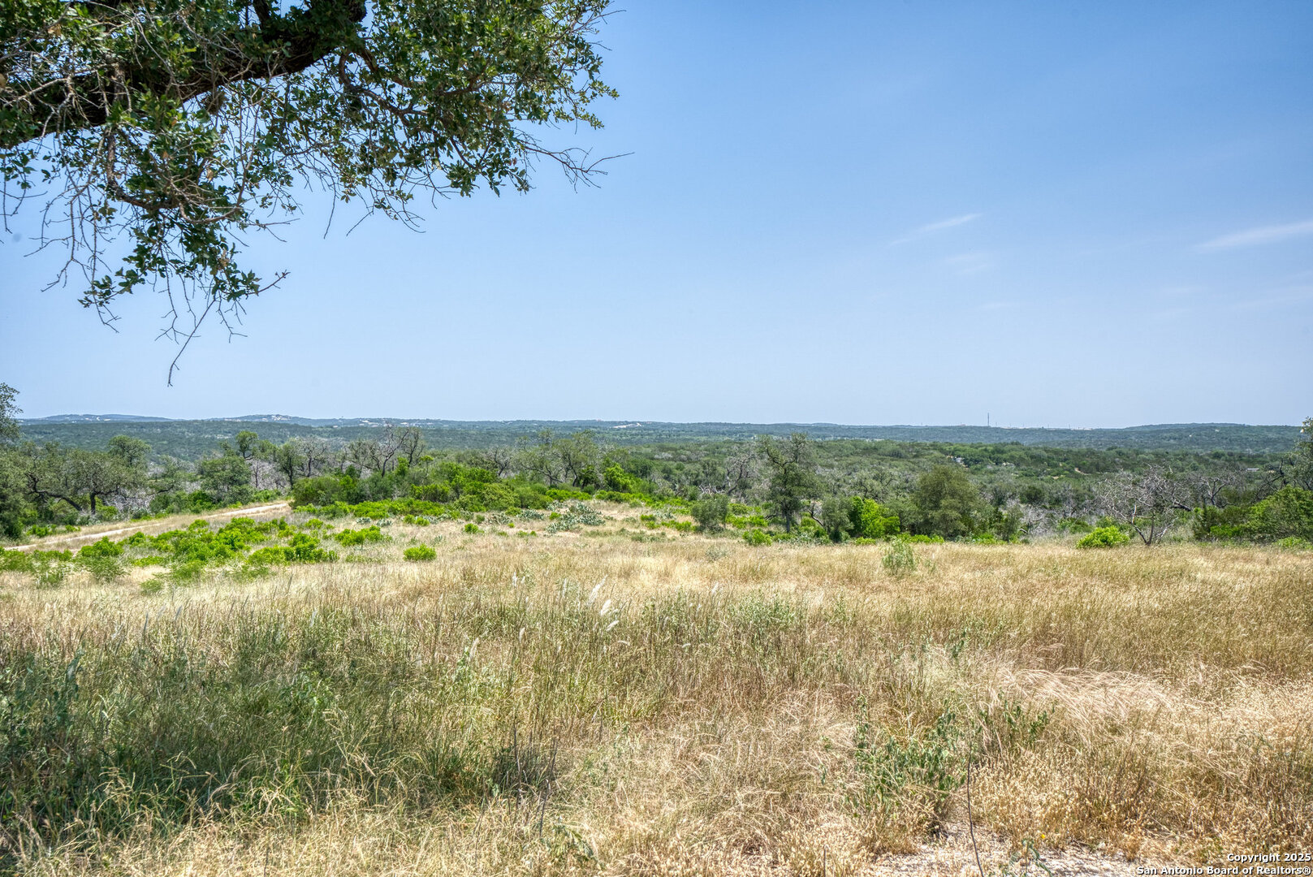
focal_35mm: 35
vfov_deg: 37.9
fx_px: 1277
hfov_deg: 54.4
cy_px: 438
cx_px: 656
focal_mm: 35
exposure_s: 1/640
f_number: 11
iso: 100
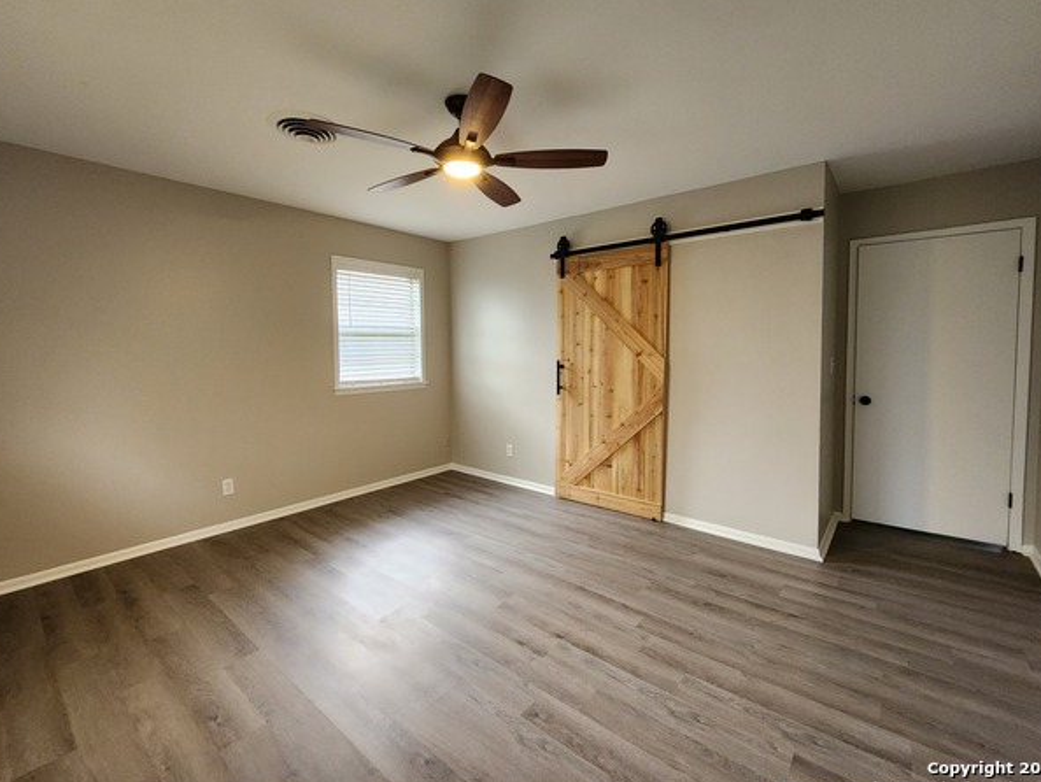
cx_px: 506
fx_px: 421
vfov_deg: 85.7
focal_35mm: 14
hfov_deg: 102.0
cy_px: 379
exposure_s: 1/60
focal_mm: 2.2
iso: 250
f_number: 2.2
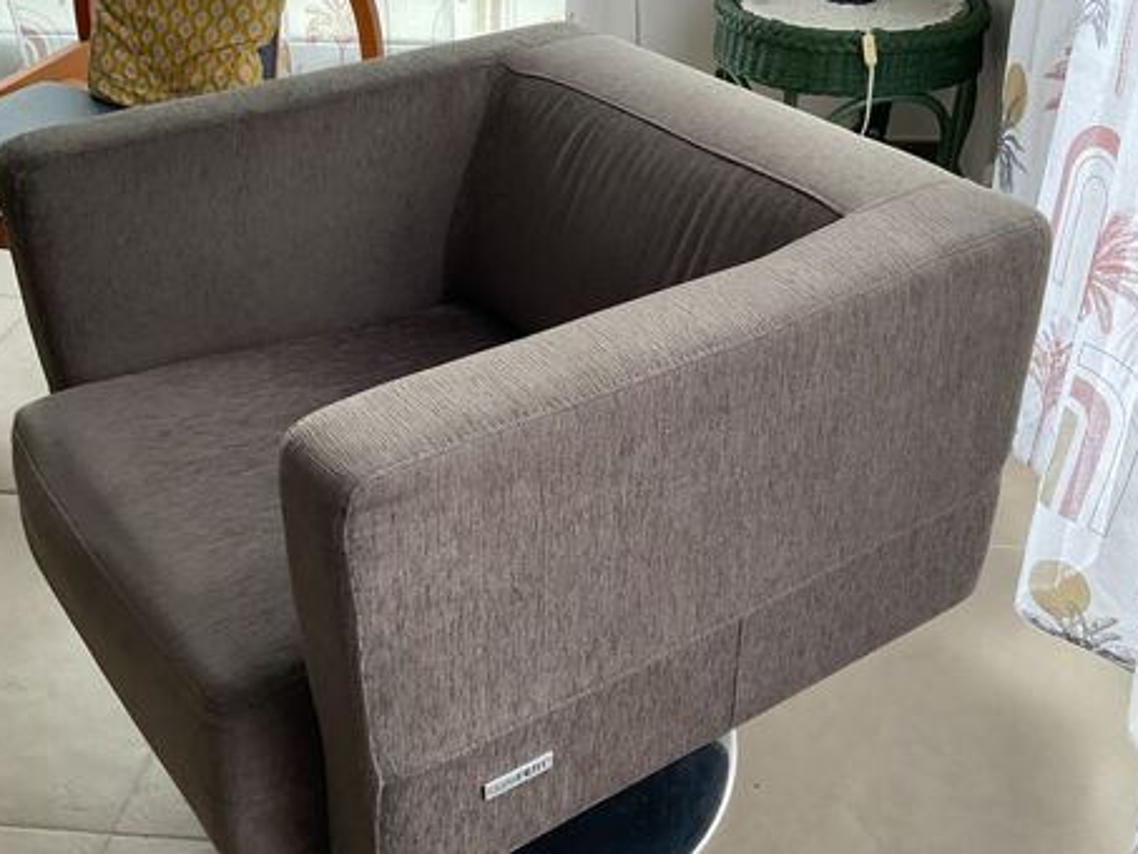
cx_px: 550
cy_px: 435
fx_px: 1348
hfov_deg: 45.8
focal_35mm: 41
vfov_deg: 35.2
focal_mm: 3
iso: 50
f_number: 1.8
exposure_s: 1/60
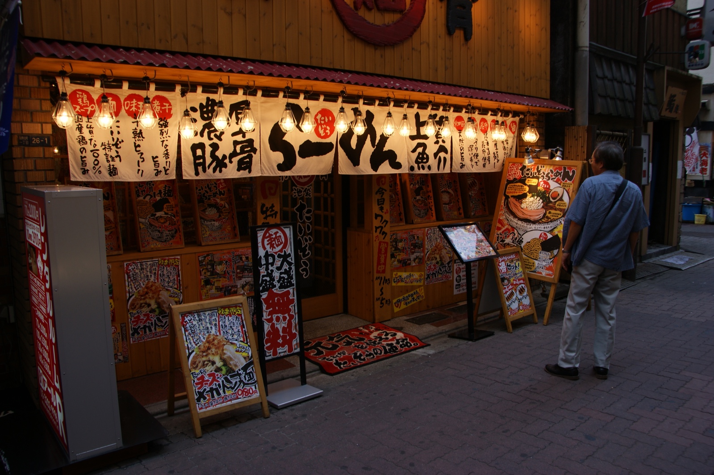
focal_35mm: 27
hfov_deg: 67.4
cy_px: 238
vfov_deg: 47.9
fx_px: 535
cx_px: 357
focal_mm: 18
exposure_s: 1/60
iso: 100
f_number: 6.3
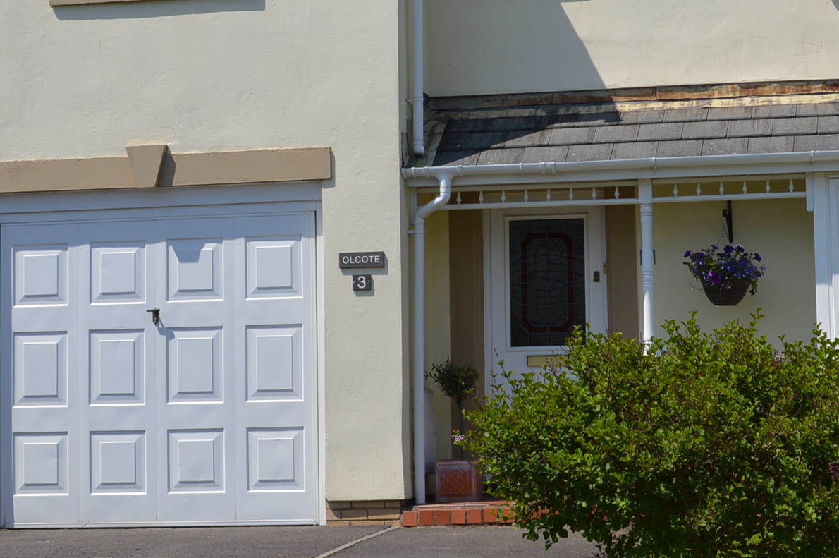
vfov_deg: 14.9
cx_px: 571
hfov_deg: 22.3
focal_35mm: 91
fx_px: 2119
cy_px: 160
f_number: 9
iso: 100
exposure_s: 1/320
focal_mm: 24
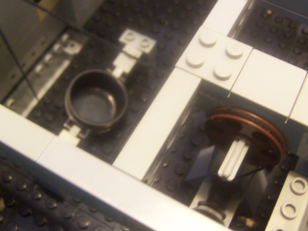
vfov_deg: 32.1
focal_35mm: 45
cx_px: 157
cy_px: 92
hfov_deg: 42.1
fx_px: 400
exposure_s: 1/8
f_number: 2.8
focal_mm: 5.5
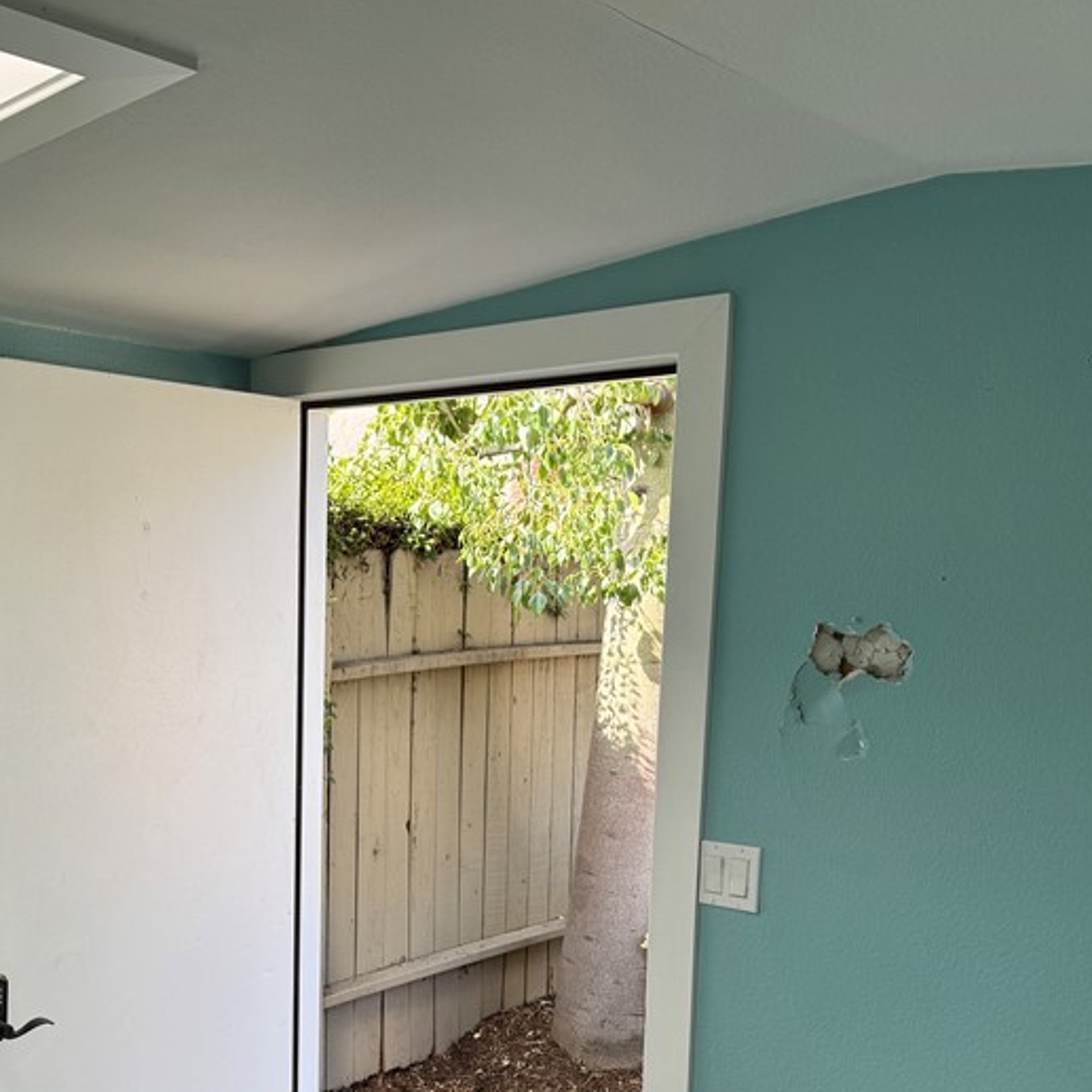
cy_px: 784
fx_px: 1499
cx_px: 268
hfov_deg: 38.9
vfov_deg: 39.2
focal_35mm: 42
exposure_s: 1/430
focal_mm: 6.76
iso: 80
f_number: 1.78
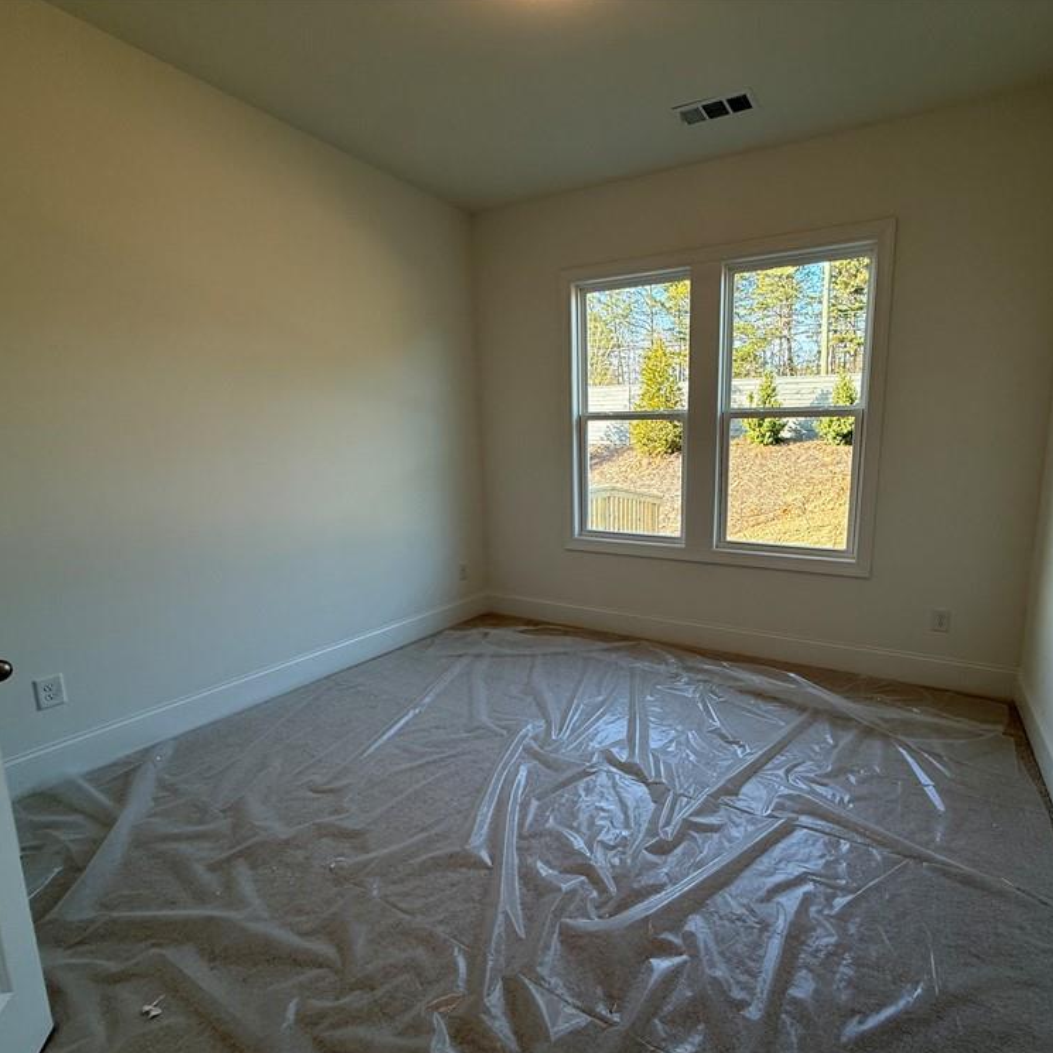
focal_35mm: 17
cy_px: 537
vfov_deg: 84.0
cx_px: 629
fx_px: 585
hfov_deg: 83.0
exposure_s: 1/120
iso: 50
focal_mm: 2.22
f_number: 2.2
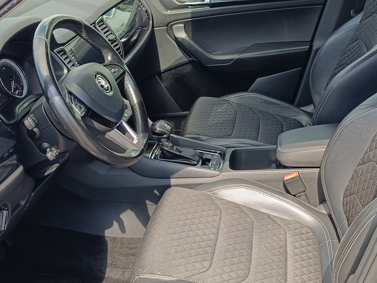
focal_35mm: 48
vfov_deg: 30.2
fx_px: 523
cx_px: 188
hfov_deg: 39.7
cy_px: 157
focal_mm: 5.59
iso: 50
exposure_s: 1/125
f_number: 1.88
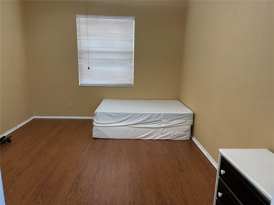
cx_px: 137
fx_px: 198
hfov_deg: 69.4
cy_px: 102
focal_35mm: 25
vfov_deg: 54.9
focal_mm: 5.1
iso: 320
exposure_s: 1/60
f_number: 1.6
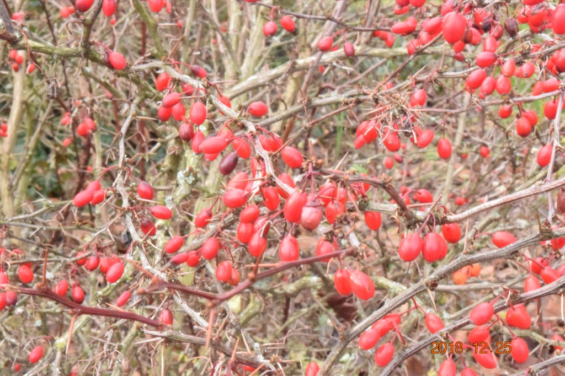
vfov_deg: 16.5
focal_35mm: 82
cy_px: 188
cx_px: 282
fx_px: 1294
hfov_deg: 24.6
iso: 12800
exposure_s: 1/60
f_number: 36
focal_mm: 55
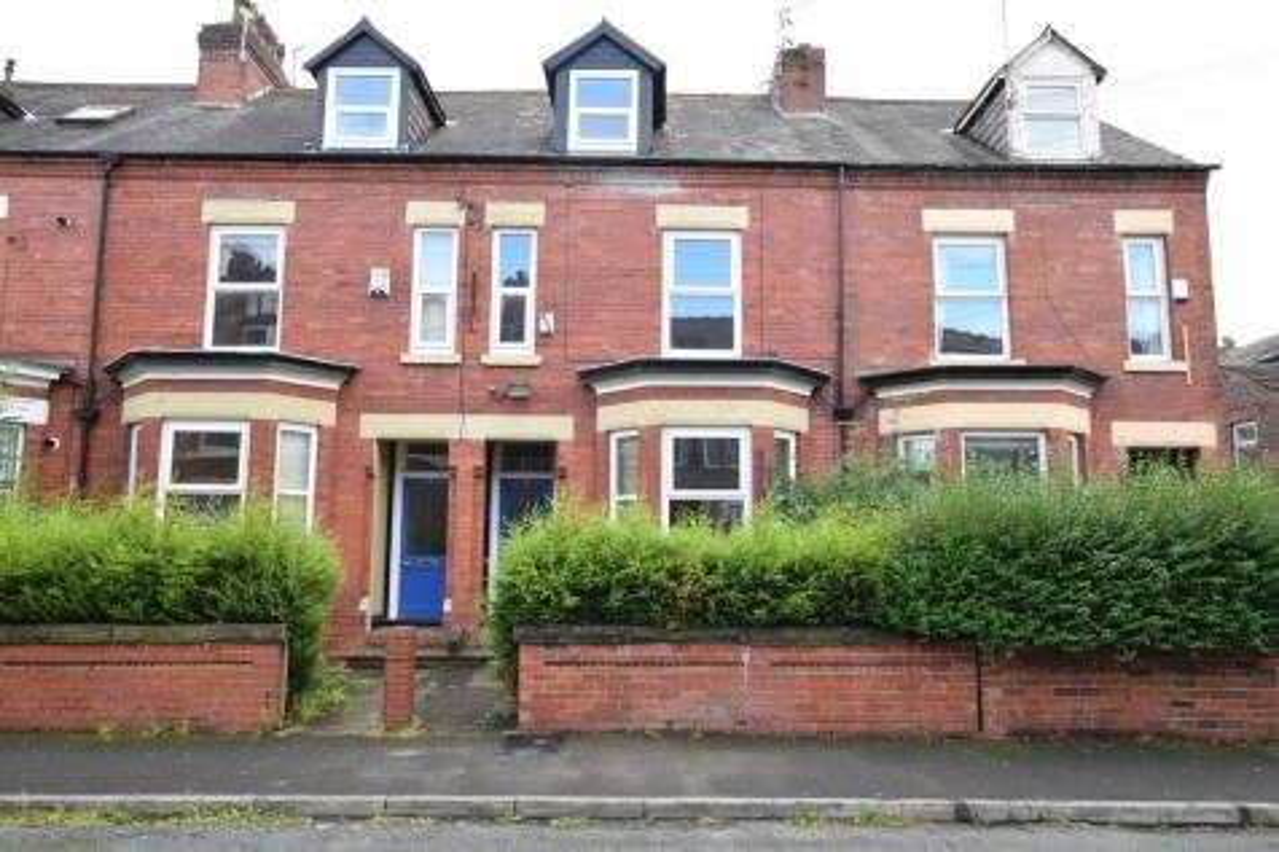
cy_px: 426
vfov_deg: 47.9
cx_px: 640
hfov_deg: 67.4
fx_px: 959
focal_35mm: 27
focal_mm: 18
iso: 1600
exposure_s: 1/200
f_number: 9
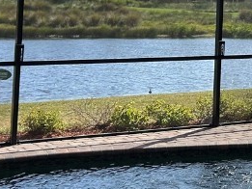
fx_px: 743
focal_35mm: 102
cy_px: -46
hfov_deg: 17.2
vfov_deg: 14.0
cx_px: 389
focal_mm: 5.7
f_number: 1.5
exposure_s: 1/3356
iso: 50
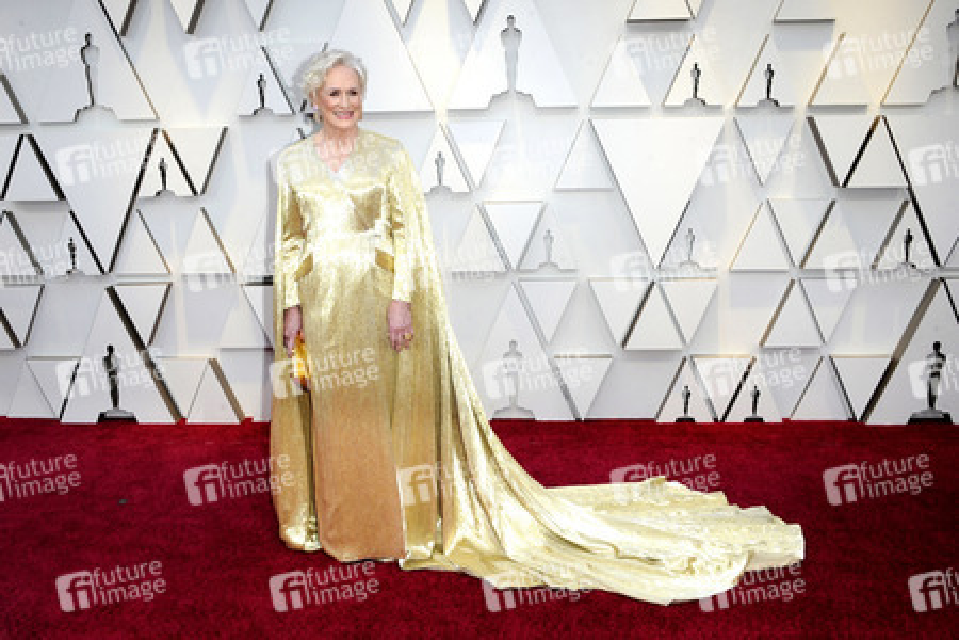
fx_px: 852
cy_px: 320
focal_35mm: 32
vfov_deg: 41.1
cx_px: 480
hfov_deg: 58.7
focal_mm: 32
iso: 800
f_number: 9
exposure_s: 1/250
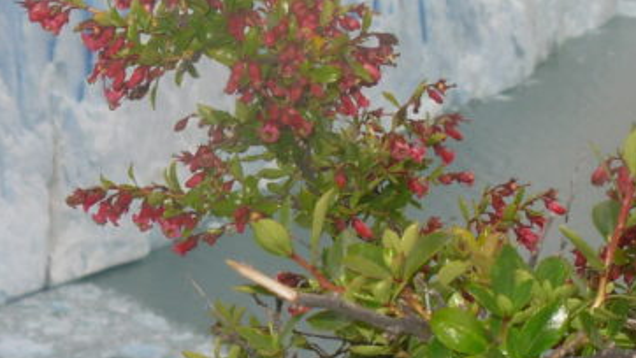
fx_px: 2683
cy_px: -7
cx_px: 214
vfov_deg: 7.6
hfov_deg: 13.5
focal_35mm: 159
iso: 50
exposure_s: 1/430
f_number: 6.1
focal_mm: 12.5
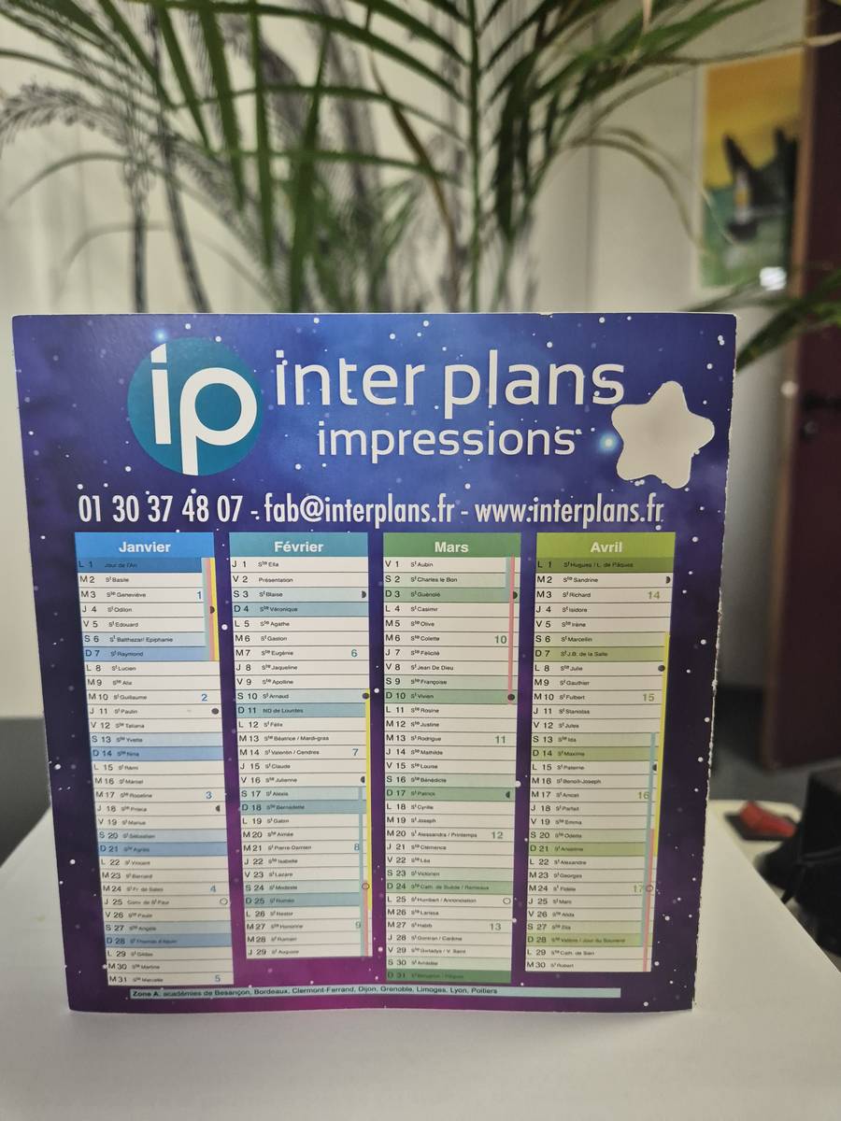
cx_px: 420
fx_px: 745
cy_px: 560
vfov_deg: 73.9
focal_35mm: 23
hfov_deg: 58.9
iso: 200
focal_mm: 5.4
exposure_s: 1/100
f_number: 1.8
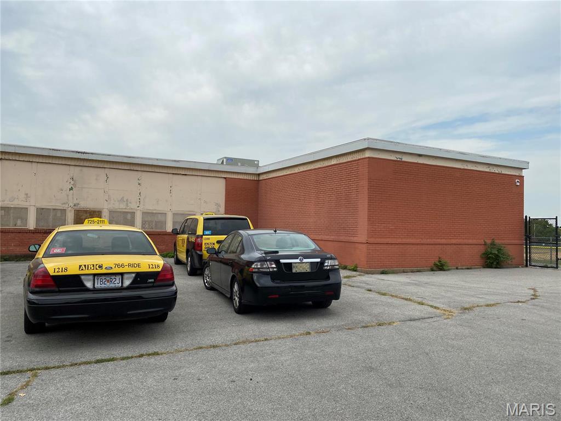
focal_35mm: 26
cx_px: 280
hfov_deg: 67.3
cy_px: 210
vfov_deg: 53.1
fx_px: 421
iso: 32
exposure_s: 1/3300
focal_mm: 4.25
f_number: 1.8
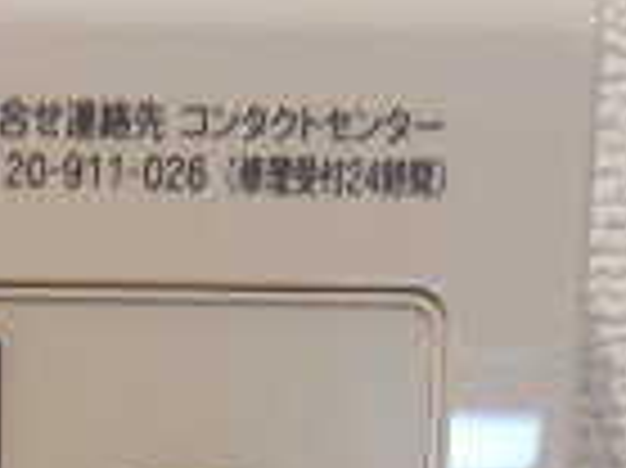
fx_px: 2078
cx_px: -275
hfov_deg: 15.9
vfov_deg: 11.6
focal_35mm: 115
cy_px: 922
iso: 160
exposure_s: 1/30
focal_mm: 4.5
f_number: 3.7
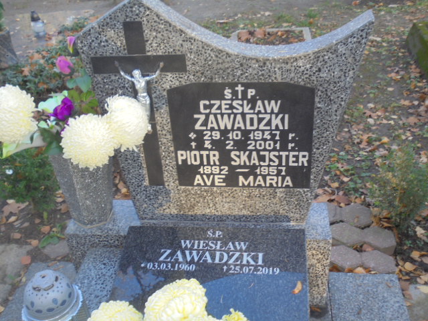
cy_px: 160
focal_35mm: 38
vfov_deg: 37.7
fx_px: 470
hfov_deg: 49.0
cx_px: 214
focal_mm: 6.9
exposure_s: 1/30
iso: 100
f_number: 4.2
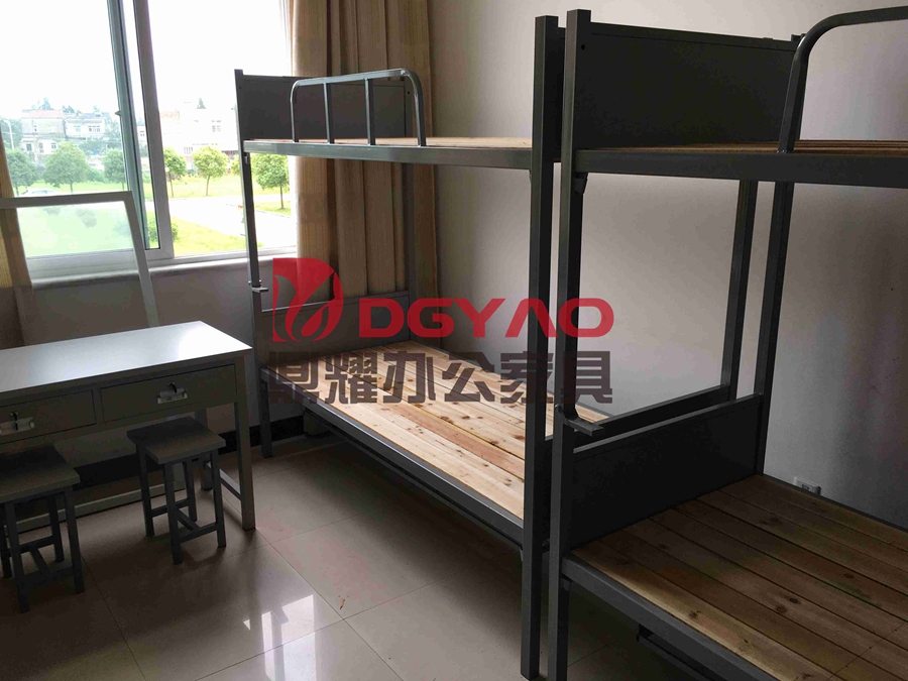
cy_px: 340
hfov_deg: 61.7
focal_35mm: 29
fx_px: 761
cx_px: 454
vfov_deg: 48.2
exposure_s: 1/100
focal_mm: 4.15
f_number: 2.2
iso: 25
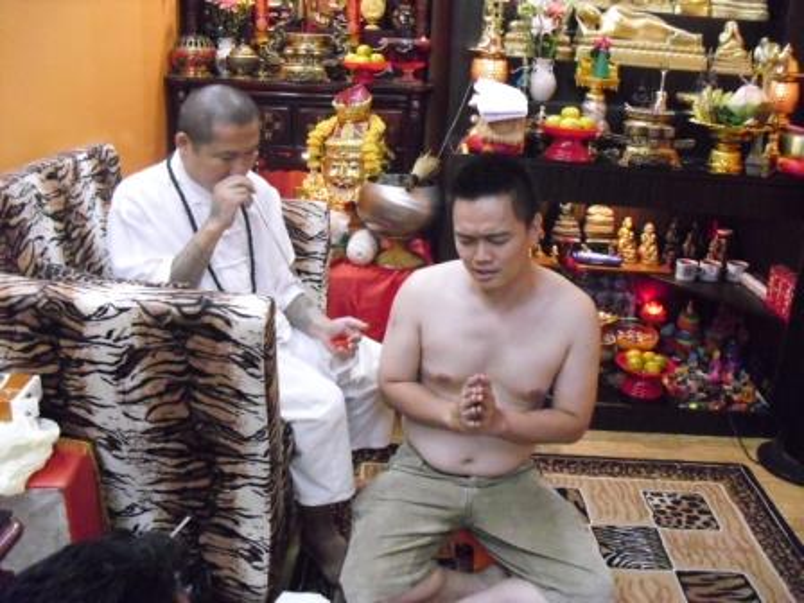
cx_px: 402
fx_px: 836
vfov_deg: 39.7
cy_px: 302
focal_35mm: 36
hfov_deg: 51.4
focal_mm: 6.3
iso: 800
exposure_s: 1/30
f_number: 3.1
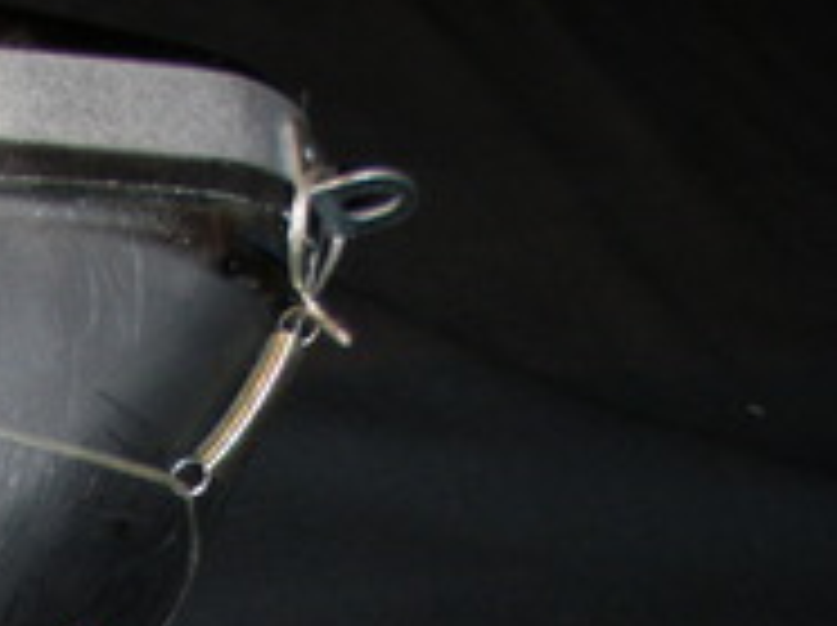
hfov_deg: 13.9
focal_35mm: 131
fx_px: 3163
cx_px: -526
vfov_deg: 11.0
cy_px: 865
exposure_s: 1/30
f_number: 3.5
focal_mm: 6.7
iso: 100
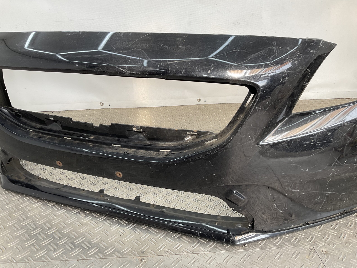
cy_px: 134
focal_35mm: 29
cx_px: 178
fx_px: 299
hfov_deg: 61.7
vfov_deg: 48.2
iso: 16
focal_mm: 3
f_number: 1.8
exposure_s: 1/120
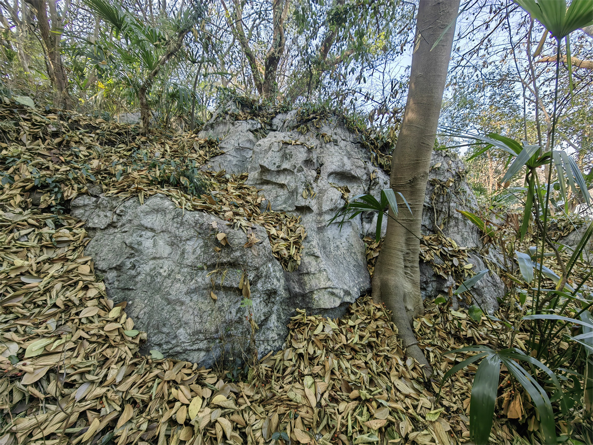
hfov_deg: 106.2
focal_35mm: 13
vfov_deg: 89.9
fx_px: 223
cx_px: 296
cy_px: 222
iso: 50
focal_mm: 1.76
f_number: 2.2
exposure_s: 1/105
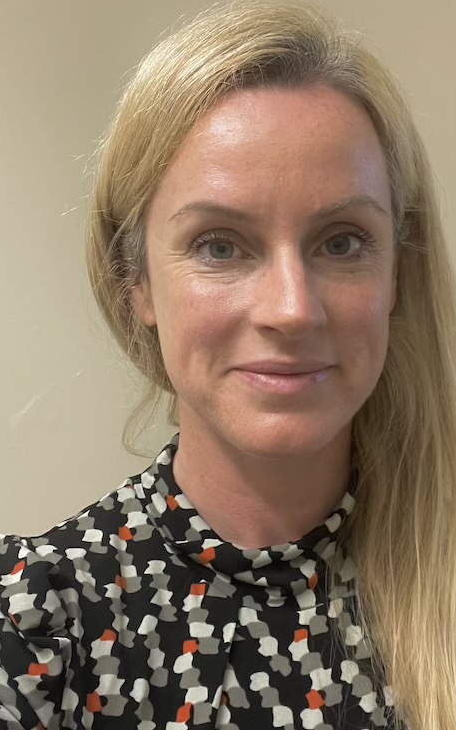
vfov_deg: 55.3
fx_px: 696
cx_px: 270
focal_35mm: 35
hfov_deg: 36.2
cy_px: 353
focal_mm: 2.71
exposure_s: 1/50
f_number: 2.2
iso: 250
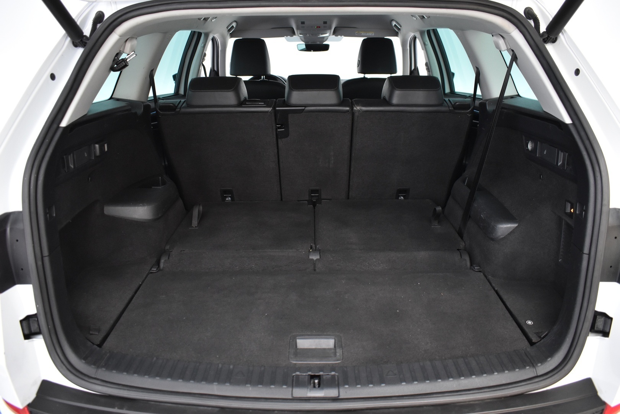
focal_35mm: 27
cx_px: 310
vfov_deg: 47.9
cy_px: 207
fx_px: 465
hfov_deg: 67.4
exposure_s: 1/30
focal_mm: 18
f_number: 3.5
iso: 1600
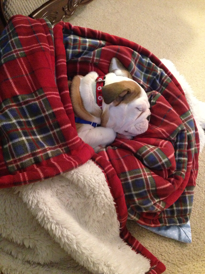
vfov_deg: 55.4
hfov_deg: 42.9
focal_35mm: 33
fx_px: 261
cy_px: 137
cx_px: 102
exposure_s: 1/15
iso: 640
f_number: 2.4
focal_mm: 4.13
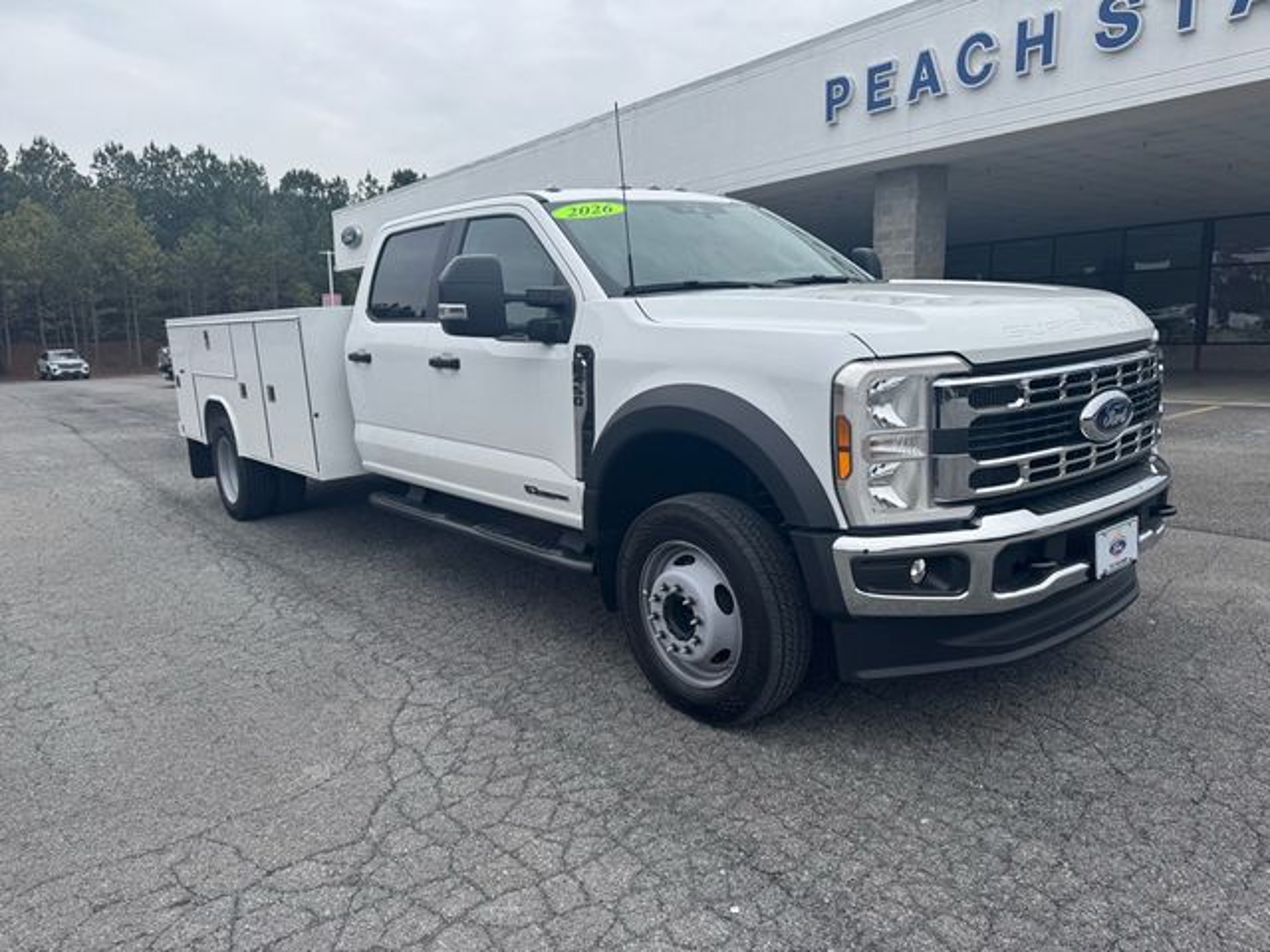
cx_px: 635
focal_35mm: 24
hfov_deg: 71.6
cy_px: 476
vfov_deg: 56.8
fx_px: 881
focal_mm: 6.76
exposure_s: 1/2506
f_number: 1.78
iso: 80
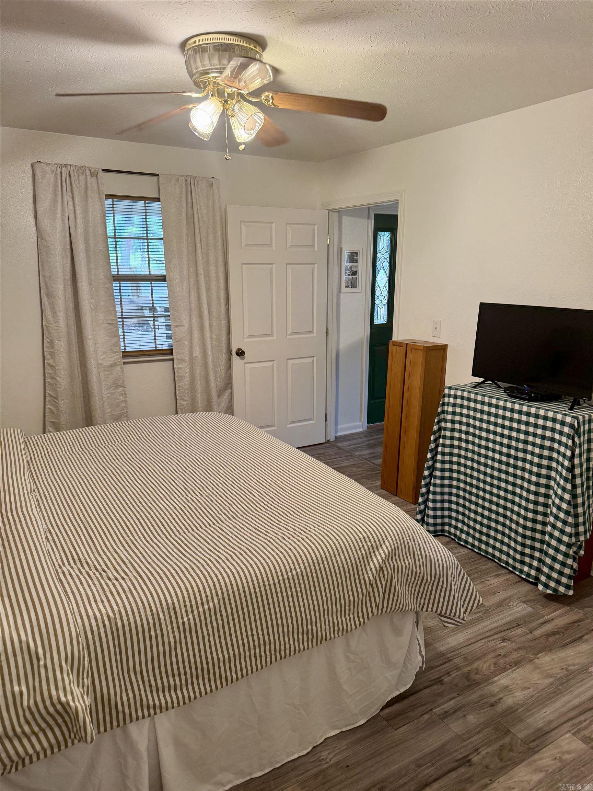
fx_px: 548
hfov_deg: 56.8
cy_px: 396
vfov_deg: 71.6
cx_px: 296
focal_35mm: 24
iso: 160
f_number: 1.78
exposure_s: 1/60
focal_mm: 6.76
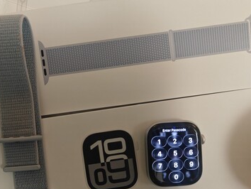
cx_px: 97
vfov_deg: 45.3
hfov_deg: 57.7
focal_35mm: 31
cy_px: 110
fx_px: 225
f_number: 1.8
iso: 400
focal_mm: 5.59
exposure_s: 1/44
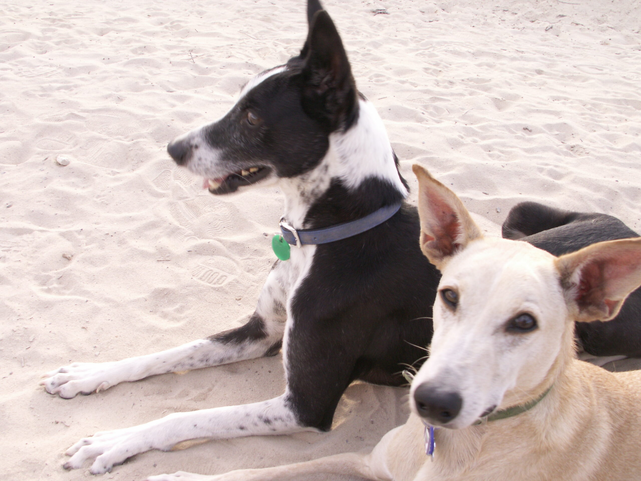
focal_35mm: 35
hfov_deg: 52.6
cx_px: 320
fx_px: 648
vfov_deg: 40.7
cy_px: 240
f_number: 4.5
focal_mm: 5.86
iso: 50
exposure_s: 1/80
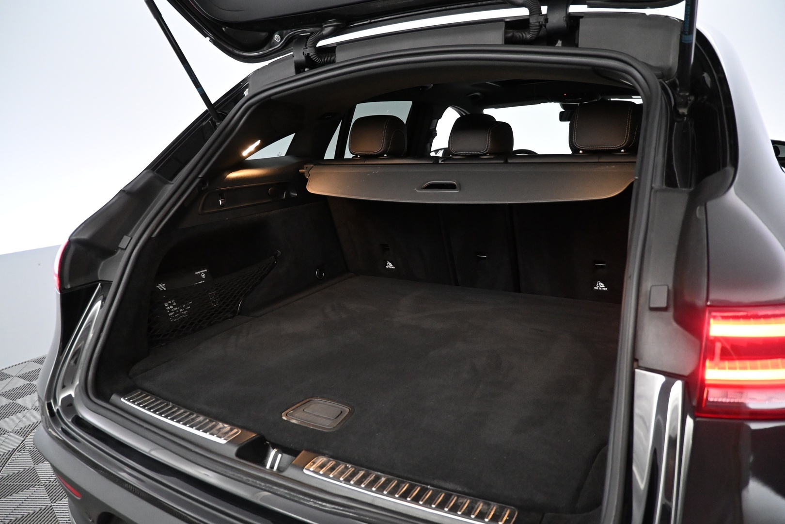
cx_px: 392
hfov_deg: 73.7
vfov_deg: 53.1
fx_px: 523
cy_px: 262
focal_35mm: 24
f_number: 3.5
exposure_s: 1/80
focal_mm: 16
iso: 3200
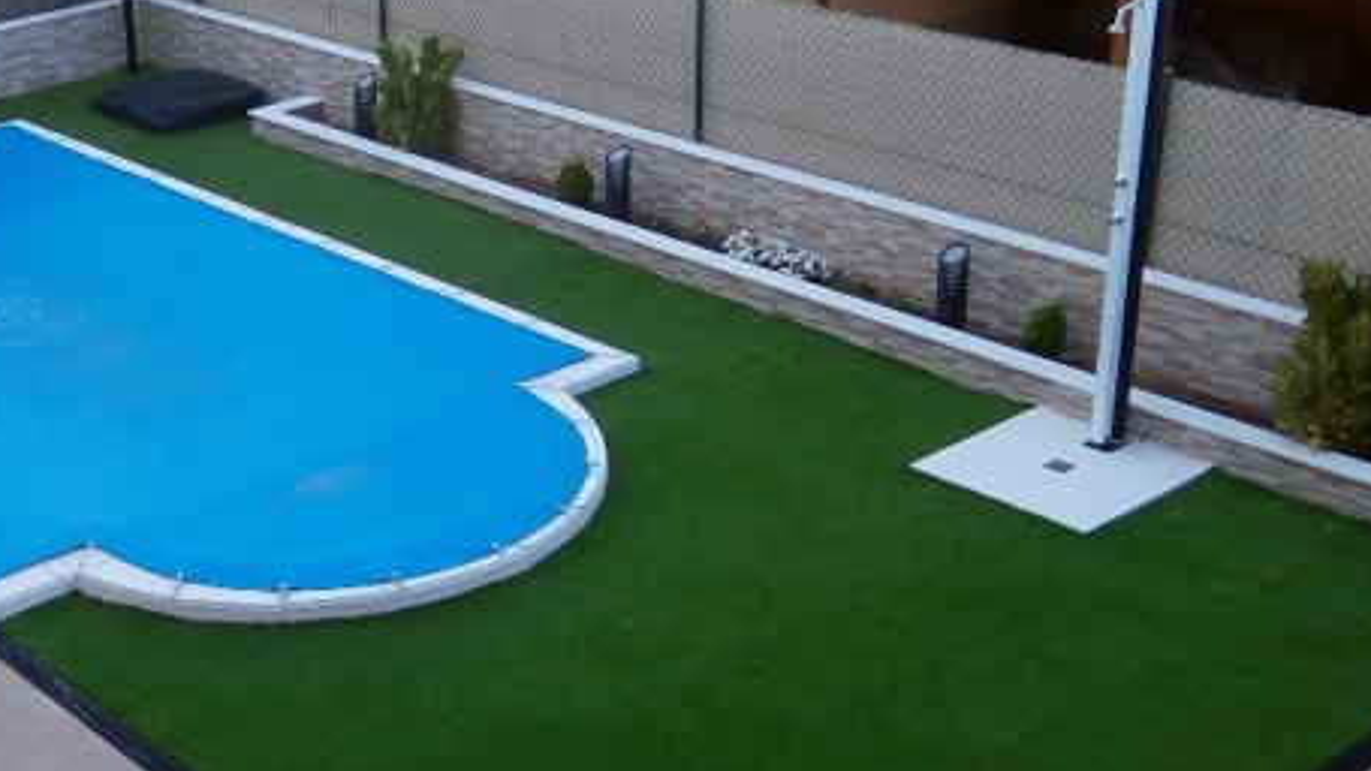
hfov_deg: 36.4
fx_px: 2036
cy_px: 568
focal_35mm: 56
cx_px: 350
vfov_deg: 21.3
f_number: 2.8
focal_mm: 4.7
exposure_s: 1/100
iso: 80
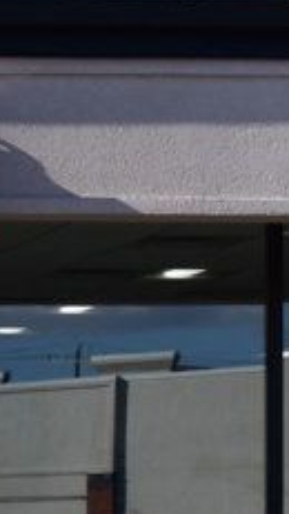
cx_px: -622
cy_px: 556
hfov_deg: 5.6
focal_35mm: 202
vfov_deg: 10.5
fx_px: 2755
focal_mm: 29
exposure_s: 1/500
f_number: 11
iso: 320
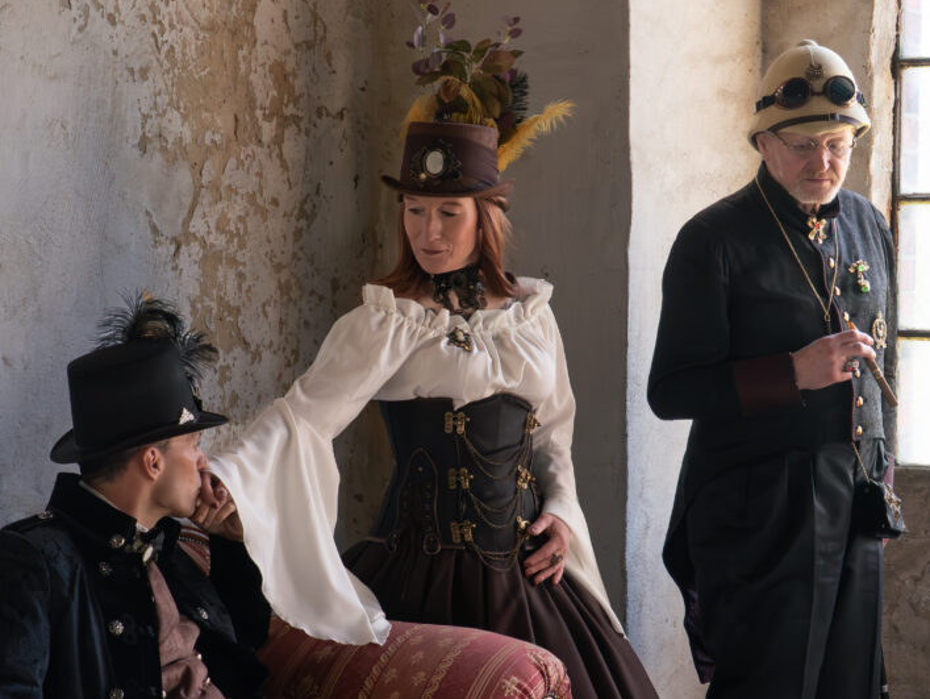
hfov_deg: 18.4
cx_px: 400
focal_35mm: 107
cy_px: 412
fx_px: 2876
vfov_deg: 13.8
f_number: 11
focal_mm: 55
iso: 2500
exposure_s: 1/100
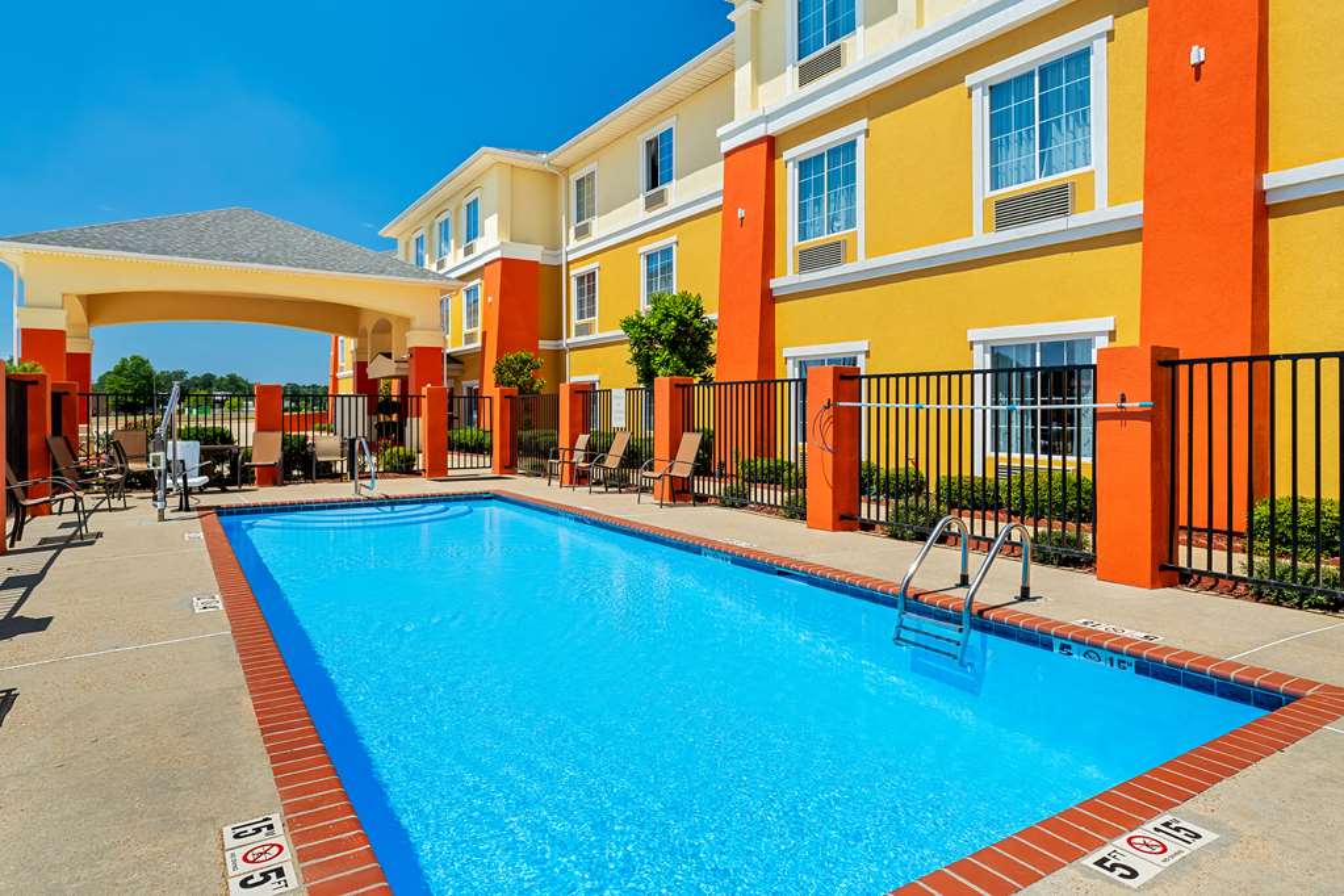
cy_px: 448
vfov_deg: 61.9
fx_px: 747
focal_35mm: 20
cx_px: 672
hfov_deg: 84.0
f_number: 9
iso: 400
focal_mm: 20
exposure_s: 1/200
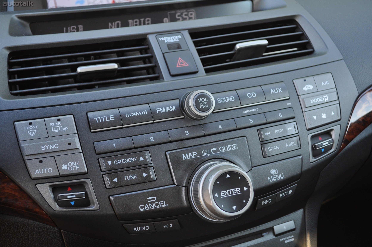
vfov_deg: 28.0
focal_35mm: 48
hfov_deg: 41.2
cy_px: 124
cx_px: 186
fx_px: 495
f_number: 4.8
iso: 400
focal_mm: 32
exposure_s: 1/60
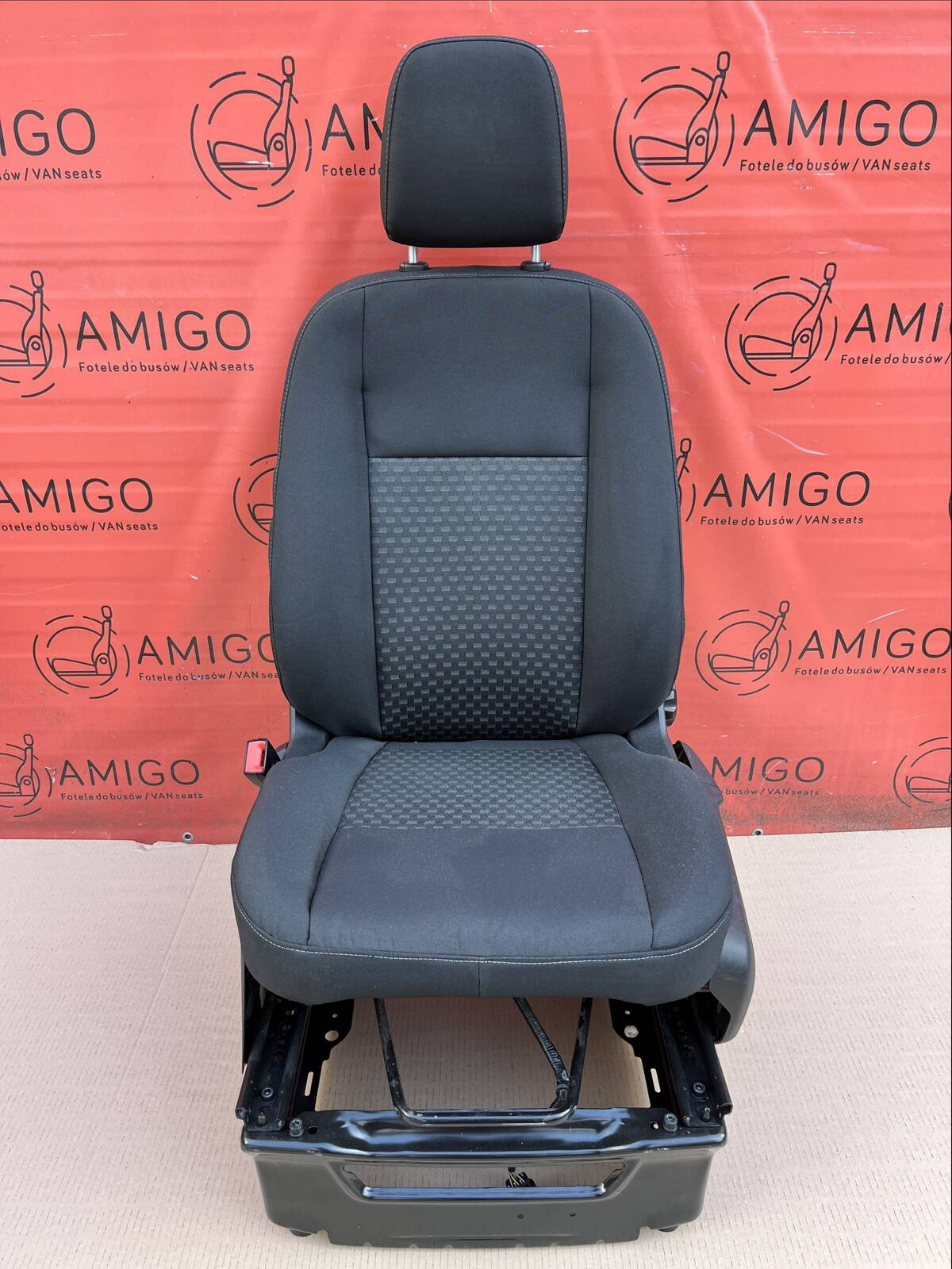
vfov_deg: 67.3
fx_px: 953
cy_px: 634
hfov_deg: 53.1
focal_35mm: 26
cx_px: 476
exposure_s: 1/121
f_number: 1.6
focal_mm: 5.1
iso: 64
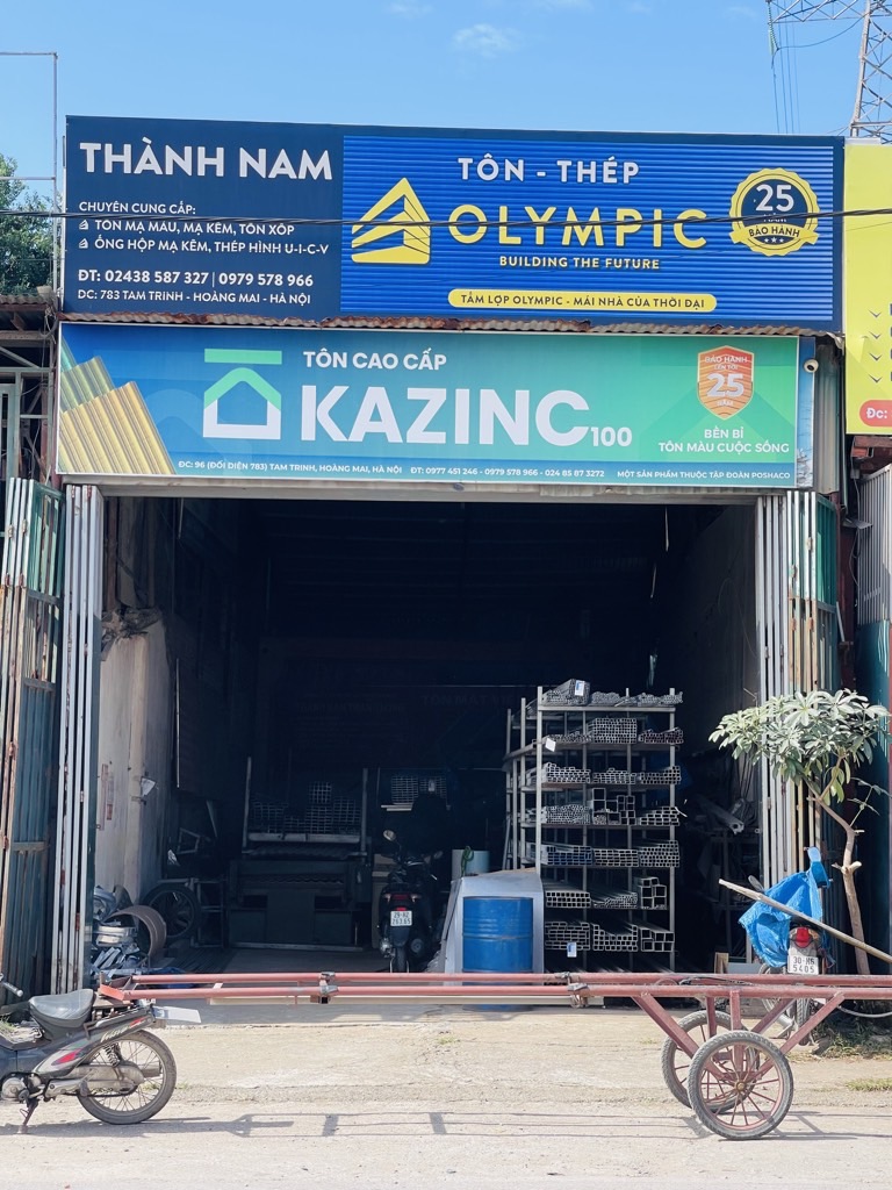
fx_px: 2199
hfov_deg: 22.9
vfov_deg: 30.3
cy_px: 595
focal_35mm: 64
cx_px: 446
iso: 20
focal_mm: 7.5
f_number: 2.2
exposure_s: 1/334
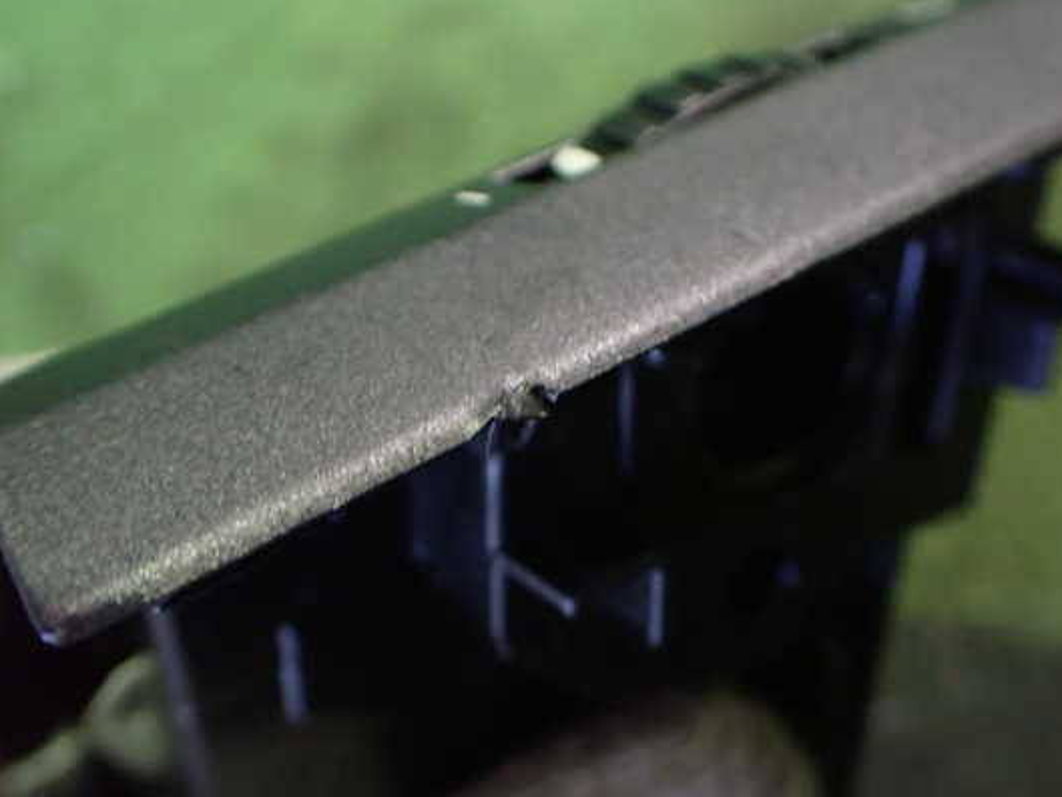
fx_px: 1043
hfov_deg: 53.9
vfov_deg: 41.8
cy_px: 397
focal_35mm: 34
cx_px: 566
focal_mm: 5.4
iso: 1000
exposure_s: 1/30
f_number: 2.3
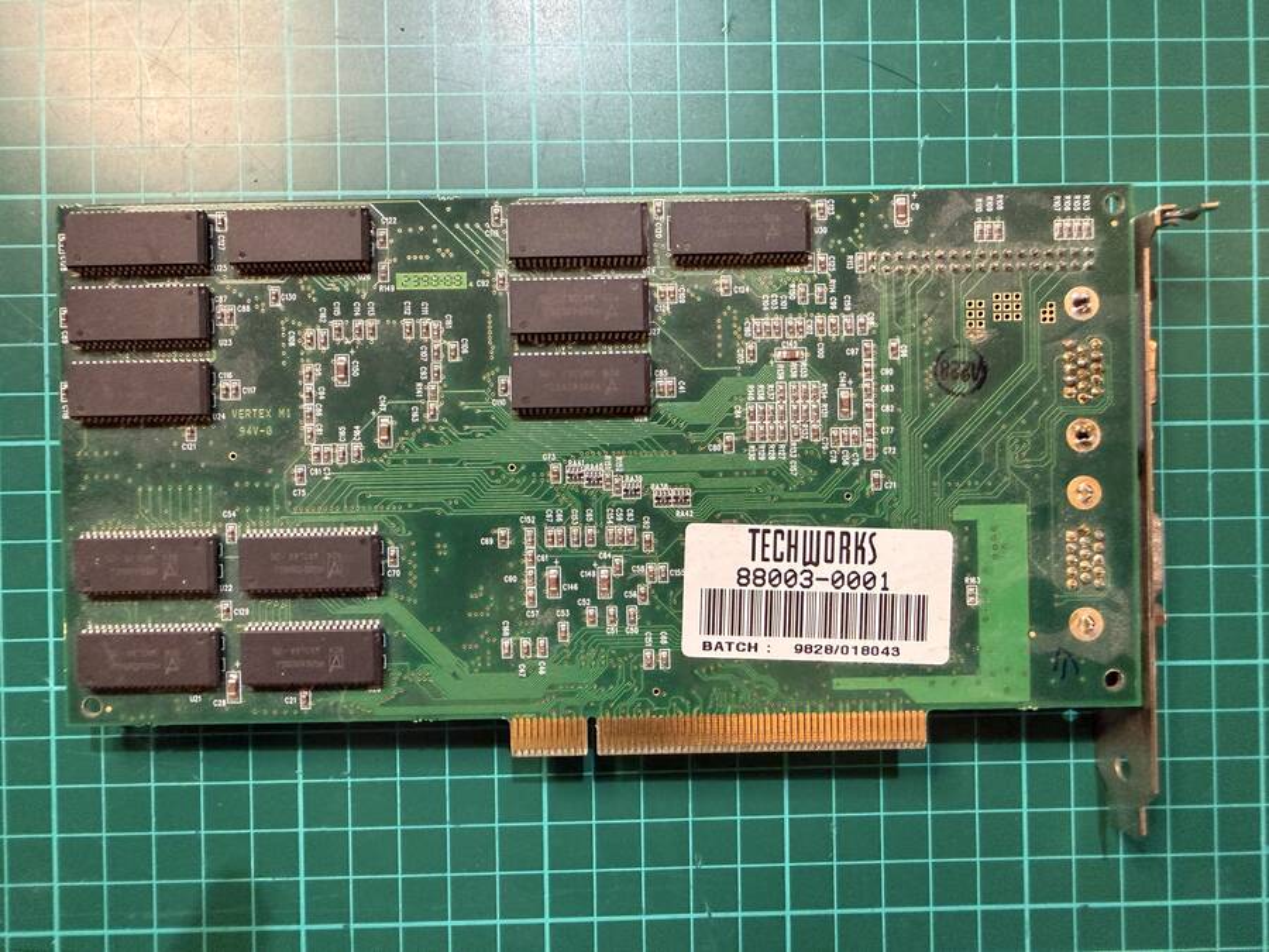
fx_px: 880
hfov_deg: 71.6
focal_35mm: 24
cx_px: 634
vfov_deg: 56.8
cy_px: 476
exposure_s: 1/49
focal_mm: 2.22
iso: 500
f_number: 2.2
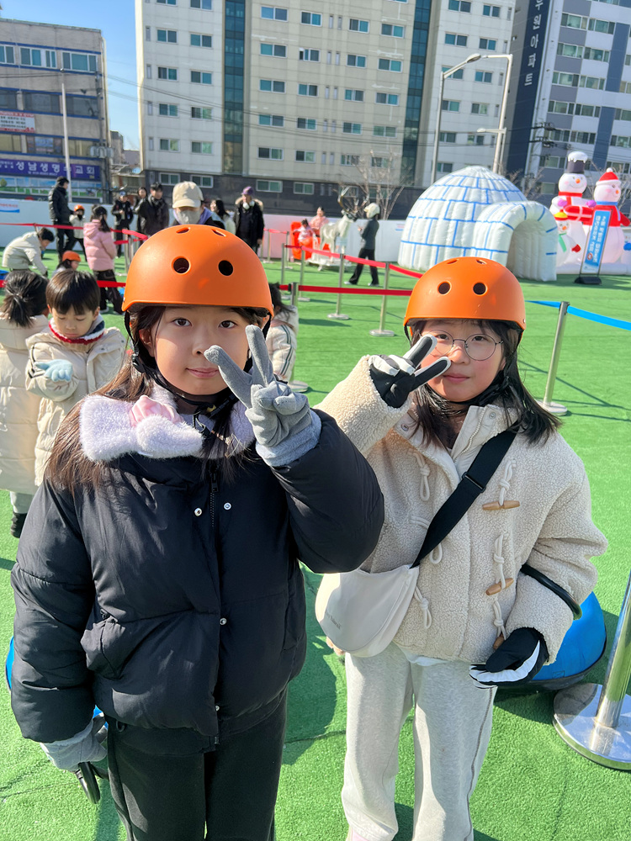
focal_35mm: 26
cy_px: 420
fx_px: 632
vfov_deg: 67.3
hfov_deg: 53.1
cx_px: 316
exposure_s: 1/1531
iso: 50
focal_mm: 5.7
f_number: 1.5
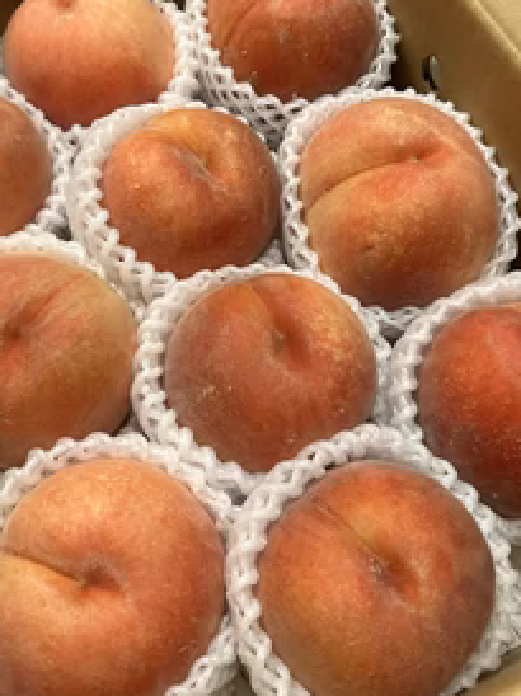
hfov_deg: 37.7
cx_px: 244
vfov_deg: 48.8
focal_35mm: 38
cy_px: 287
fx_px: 764
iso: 200
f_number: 1.5
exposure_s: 1/50
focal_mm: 5.7
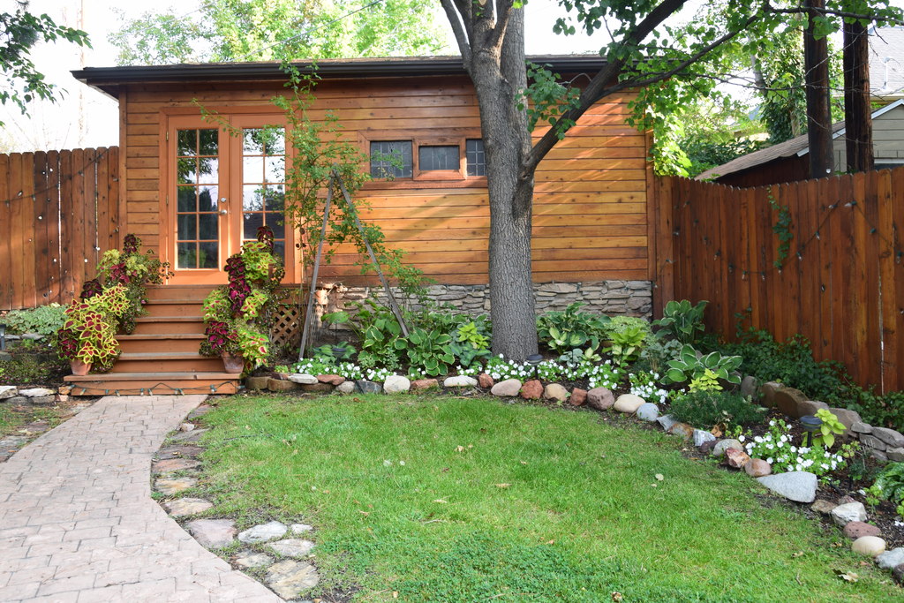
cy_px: 302
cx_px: 452
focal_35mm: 33
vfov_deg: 40.0
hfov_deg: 57.2
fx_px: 829
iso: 400
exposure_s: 1/50
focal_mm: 22
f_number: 8
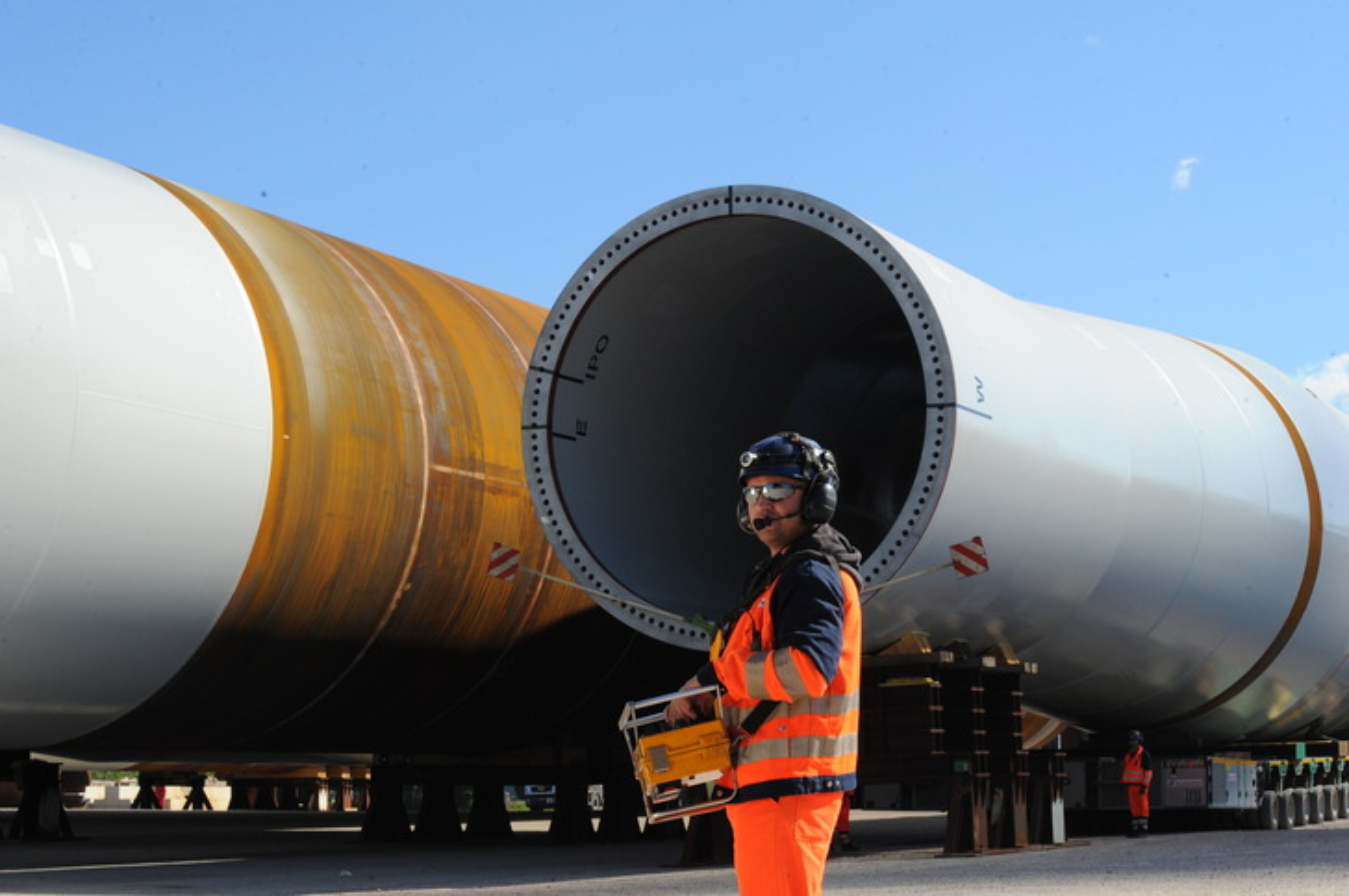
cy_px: 448
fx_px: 2621
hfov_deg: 28.9
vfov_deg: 19.4
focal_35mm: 70
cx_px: 674
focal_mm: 70
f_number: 13
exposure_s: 1/640
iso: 1250
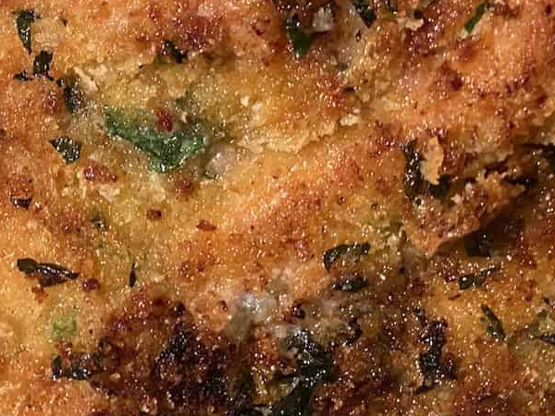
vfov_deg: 22.3
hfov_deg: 27.3
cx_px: -56
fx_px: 1042
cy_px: 87
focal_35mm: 65
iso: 320
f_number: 1.8
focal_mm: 4.2
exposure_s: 1/50
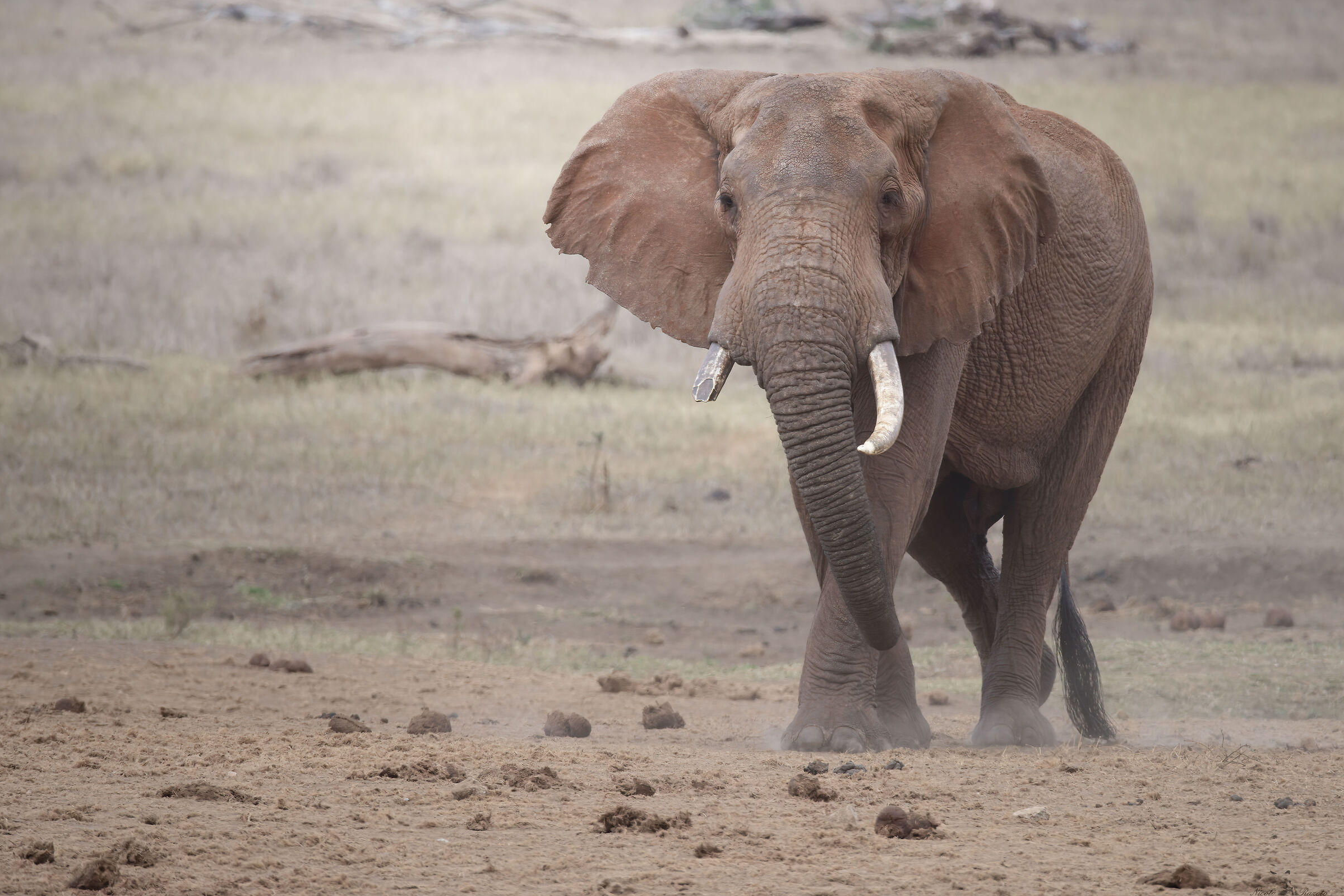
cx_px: 672
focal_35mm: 601
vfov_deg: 2.3
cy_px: 448
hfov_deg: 3.4
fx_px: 22436
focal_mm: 600
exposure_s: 1/640
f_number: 7.1
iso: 560
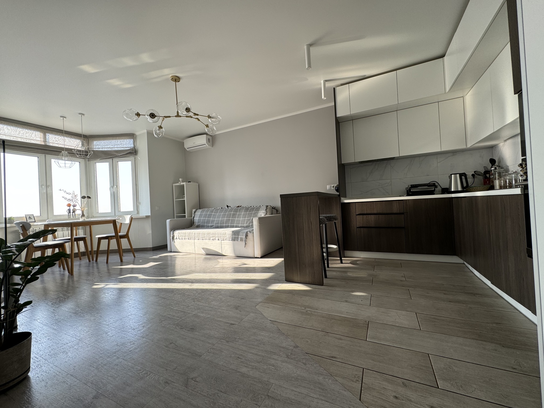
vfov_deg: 85.7
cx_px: 272
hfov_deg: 102.1
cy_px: 204
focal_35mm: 14
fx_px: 220
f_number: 2.2
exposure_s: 1/99
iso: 40
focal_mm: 2.22
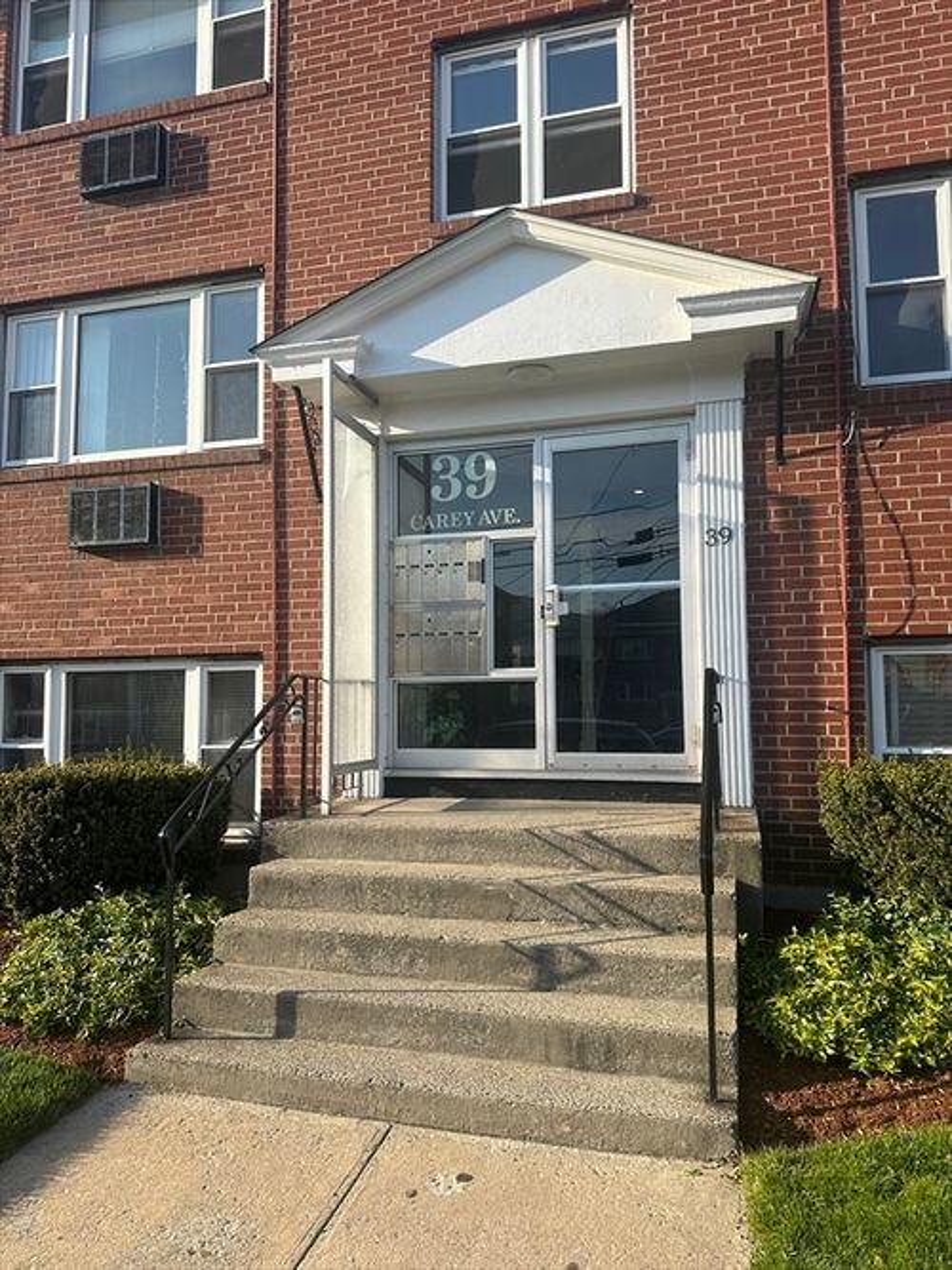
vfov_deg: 71.6
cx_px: 476
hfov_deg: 56.8
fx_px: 880
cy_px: 635
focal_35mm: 24
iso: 80
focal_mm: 6.86
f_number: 1.78
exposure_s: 1/1779
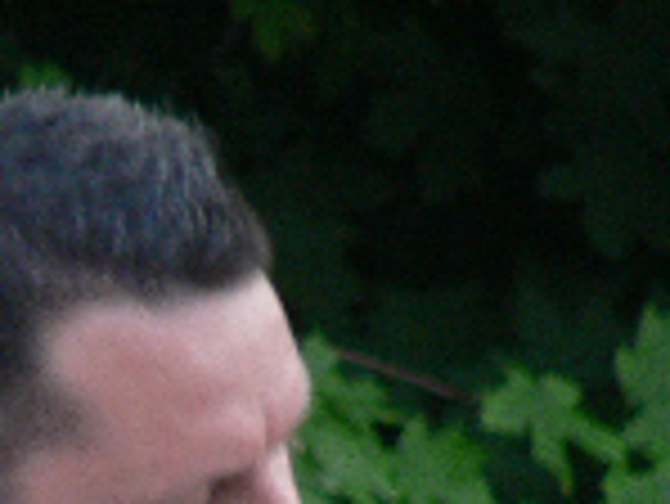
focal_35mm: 1714
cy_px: 868
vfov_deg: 0.9
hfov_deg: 1.2
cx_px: -436
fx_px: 33202
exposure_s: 1/30
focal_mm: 66.7
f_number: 3.3
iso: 200
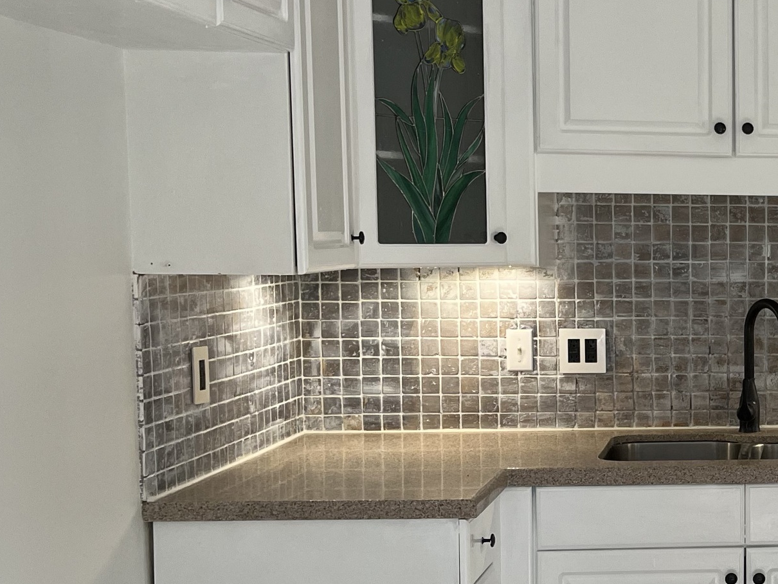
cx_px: 930
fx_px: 1484
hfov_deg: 26.2
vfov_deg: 22.2
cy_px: 343
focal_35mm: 66
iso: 100
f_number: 1.6
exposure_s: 1/120
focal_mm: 5.1
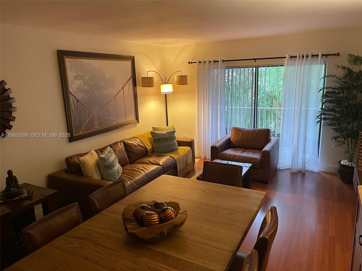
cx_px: 181
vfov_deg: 53.1
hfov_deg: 67.3
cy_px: 136
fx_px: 272
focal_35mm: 26
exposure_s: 1/60
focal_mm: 5.1
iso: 250
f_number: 1.6
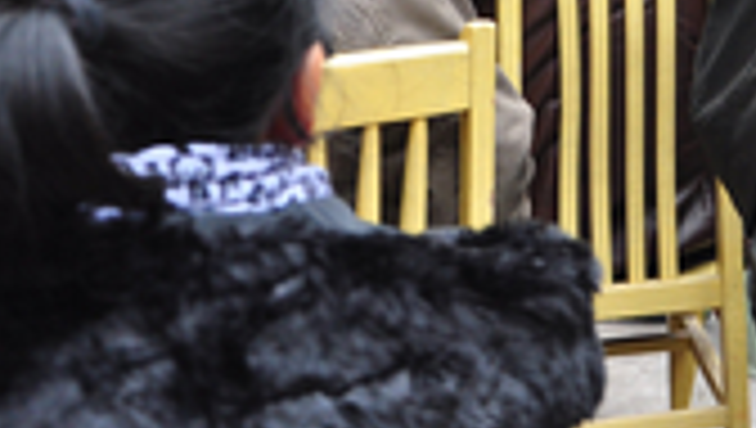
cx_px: 657
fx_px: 2248
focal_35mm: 112
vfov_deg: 10.4
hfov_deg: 18.8
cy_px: -243
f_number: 3.8
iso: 400
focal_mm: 24
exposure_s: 1/50
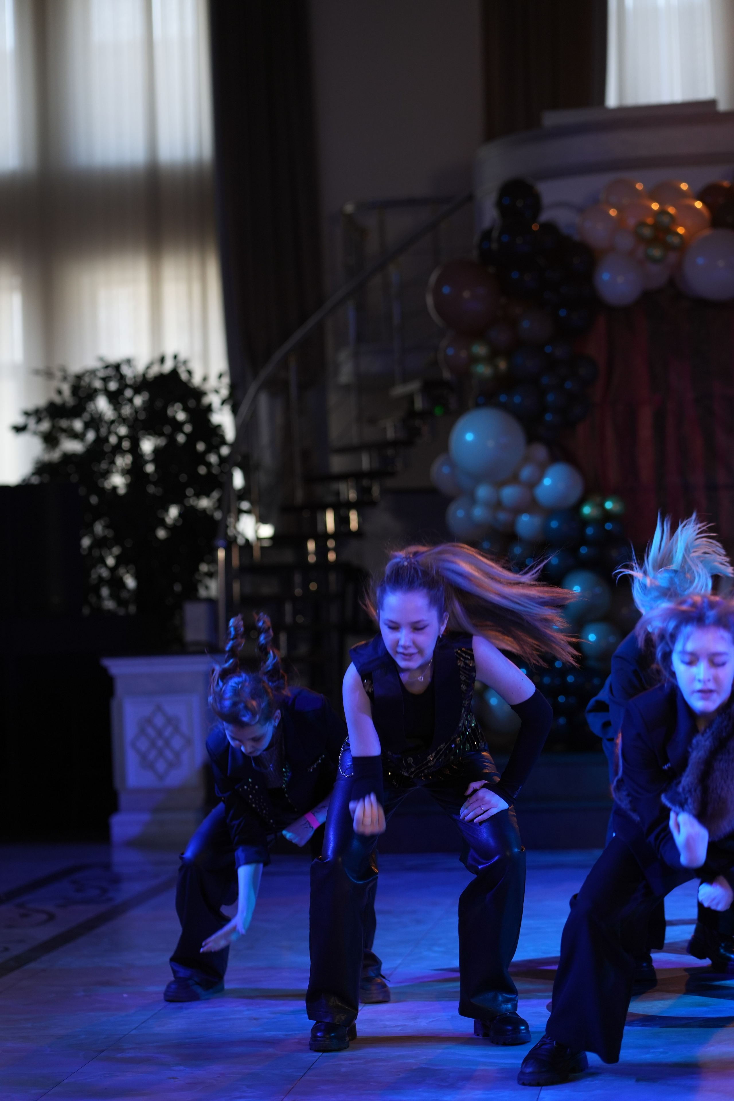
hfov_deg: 16.1
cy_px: 550
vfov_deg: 23.9
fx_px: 2599
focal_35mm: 85
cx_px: 367
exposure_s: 1/400
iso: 800
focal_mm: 85
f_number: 2.2
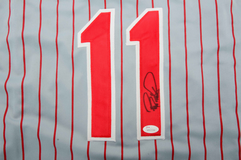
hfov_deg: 53.2
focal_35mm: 36
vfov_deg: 36.7
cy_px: 80
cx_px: 120
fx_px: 241
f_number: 16
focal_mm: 24
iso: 200
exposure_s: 1/160
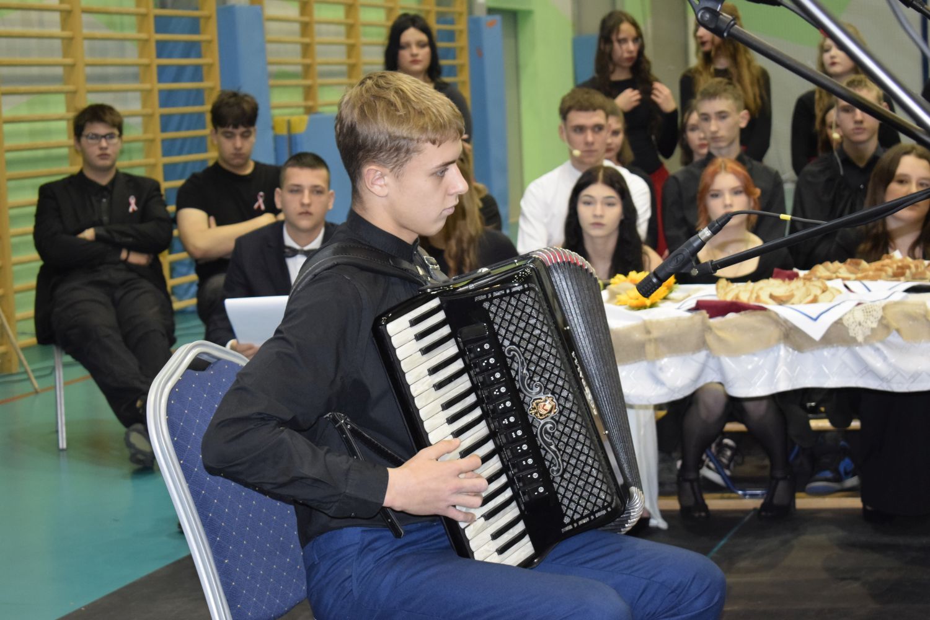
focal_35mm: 82
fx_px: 2131
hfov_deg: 24.6
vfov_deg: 16.6
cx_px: 465
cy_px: 310
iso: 2500
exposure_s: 1/60
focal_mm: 55
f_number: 5.6
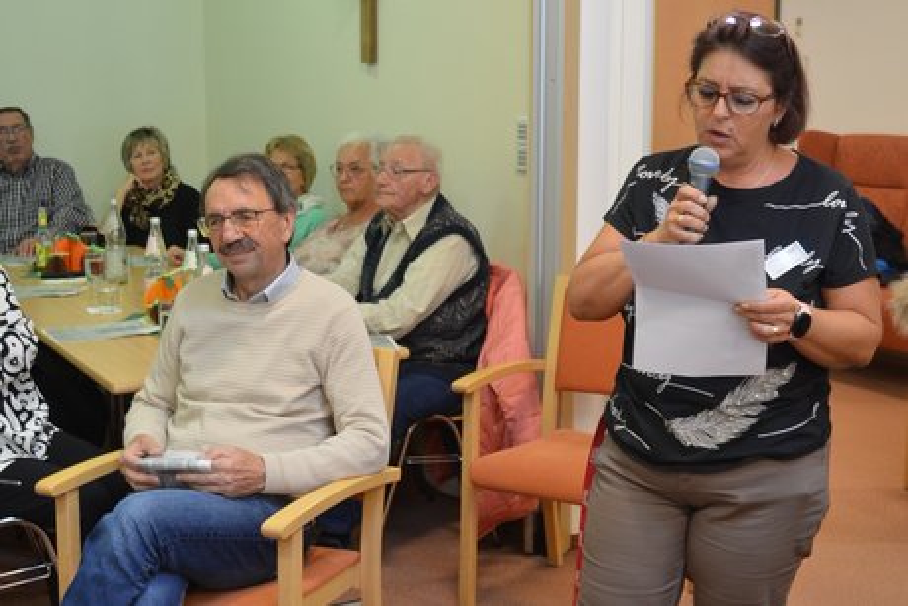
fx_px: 833
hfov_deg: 57.2
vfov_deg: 40.0
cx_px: 454
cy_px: 303
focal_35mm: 33
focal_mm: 22
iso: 400
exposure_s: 1/25
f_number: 4.5
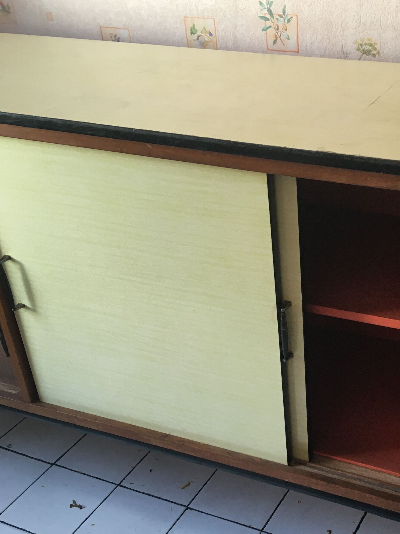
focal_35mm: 47
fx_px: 724
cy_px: 338
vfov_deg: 40.1
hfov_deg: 30.1
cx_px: 320
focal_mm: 4.15
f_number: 2.2
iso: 50
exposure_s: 1/33
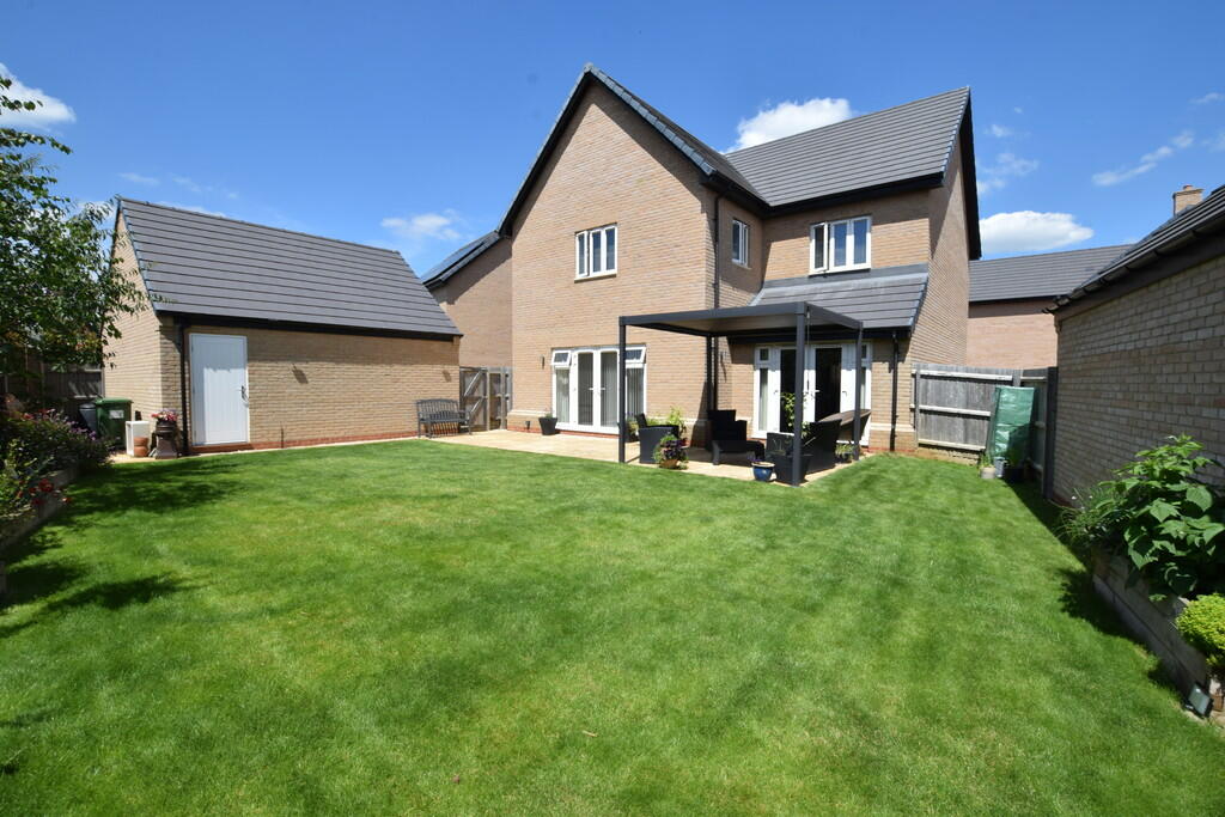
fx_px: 510
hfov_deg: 100.4
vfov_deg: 77.3
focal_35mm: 15
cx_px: 612
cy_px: 408
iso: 100
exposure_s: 1/80
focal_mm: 10
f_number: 11
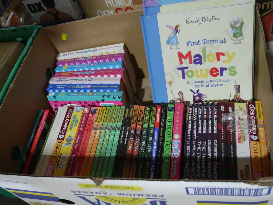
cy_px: 102
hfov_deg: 51.3
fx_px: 284
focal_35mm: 36
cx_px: 136
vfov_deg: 39.7
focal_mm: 18
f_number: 4
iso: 1000
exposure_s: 1/60
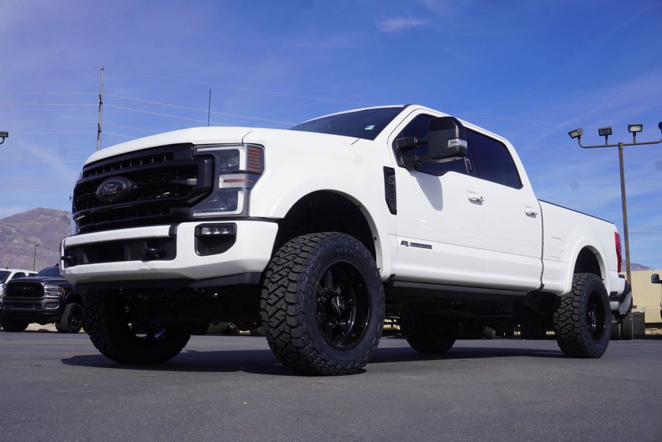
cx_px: 331
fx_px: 745
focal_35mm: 40
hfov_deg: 47.9
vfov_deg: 33.1
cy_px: 221
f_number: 11
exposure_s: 1/250
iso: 100
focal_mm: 27
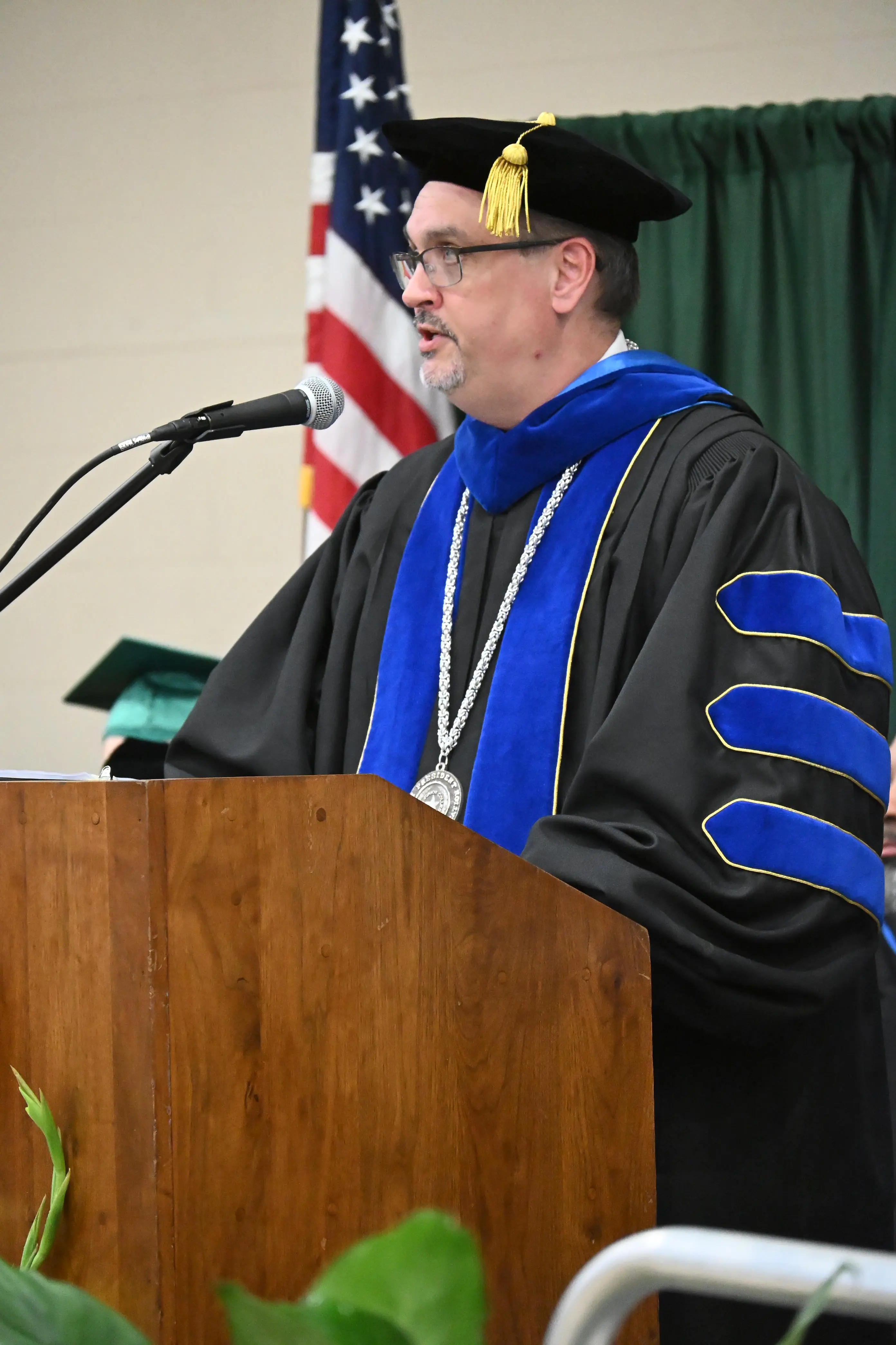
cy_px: 672
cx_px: 448
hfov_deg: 5.1
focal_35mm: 270
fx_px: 10079
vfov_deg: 7.6
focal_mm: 180
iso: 6400
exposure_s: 1/200
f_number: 5.6
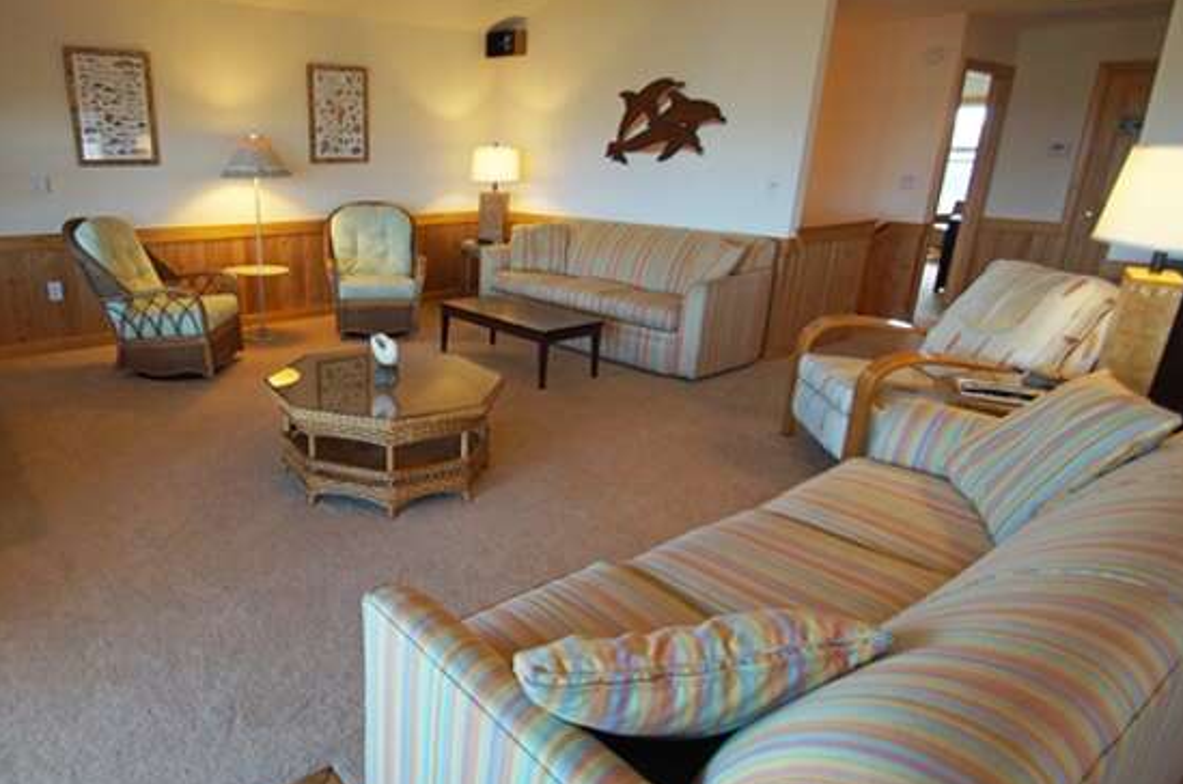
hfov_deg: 79.0
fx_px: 689
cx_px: 409
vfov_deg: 59.2
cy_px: 360
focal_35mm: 21
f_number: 4
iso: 400
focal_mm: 10
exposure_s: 1/60
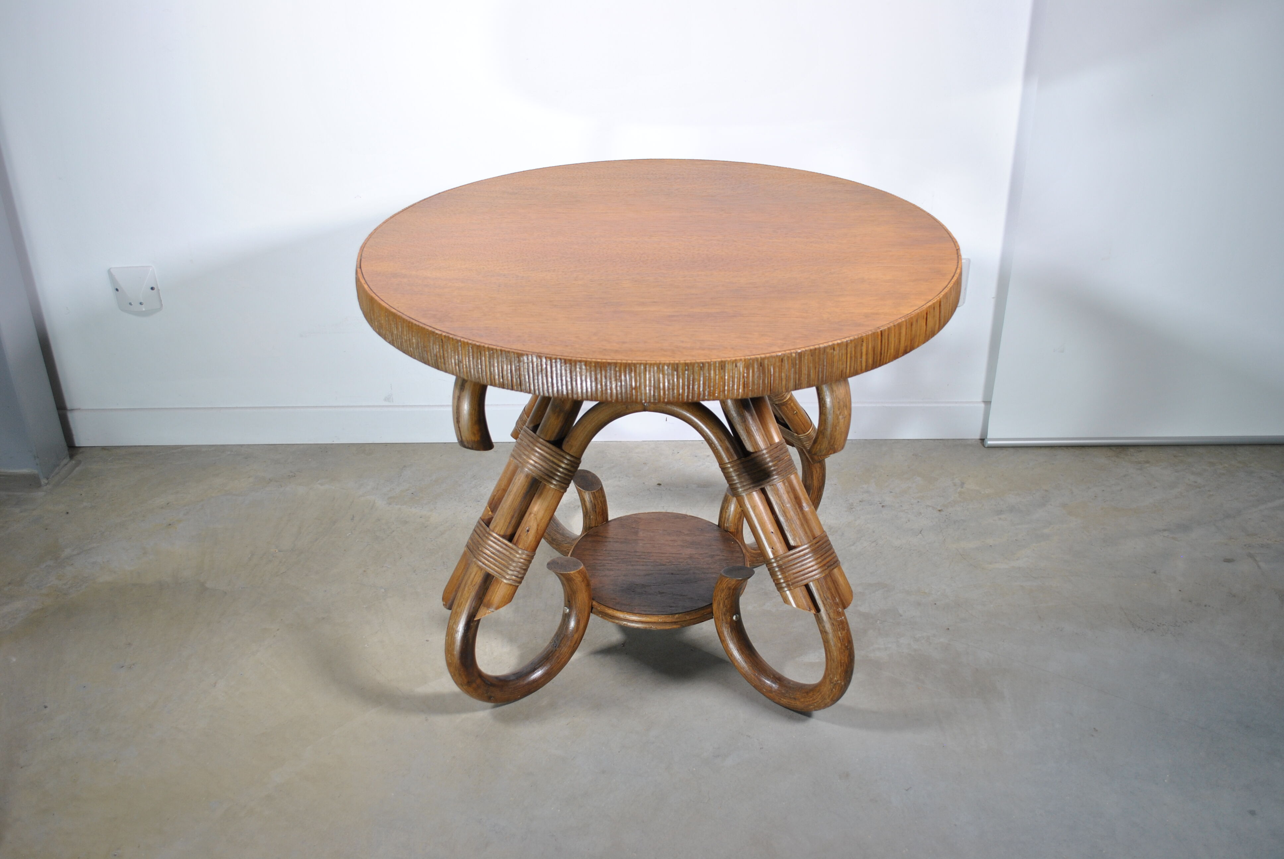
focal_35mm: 33
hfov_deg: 57.2
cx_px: 642
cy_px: 430
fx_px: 1178
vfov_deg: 40.1
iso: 200
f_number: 5
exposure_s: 1/30
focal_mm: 22
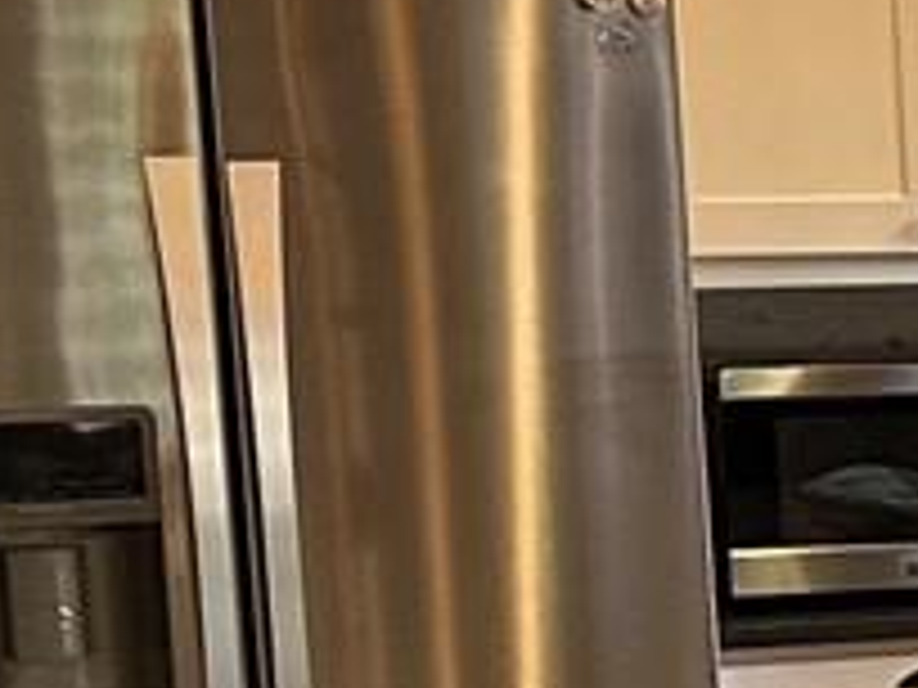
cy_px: 755
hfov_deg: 7.8
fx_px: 4986
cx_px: 3402
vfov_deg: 7.8
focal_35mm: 188
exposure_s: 1/120
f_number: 1.78
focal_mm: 6.86
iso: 160
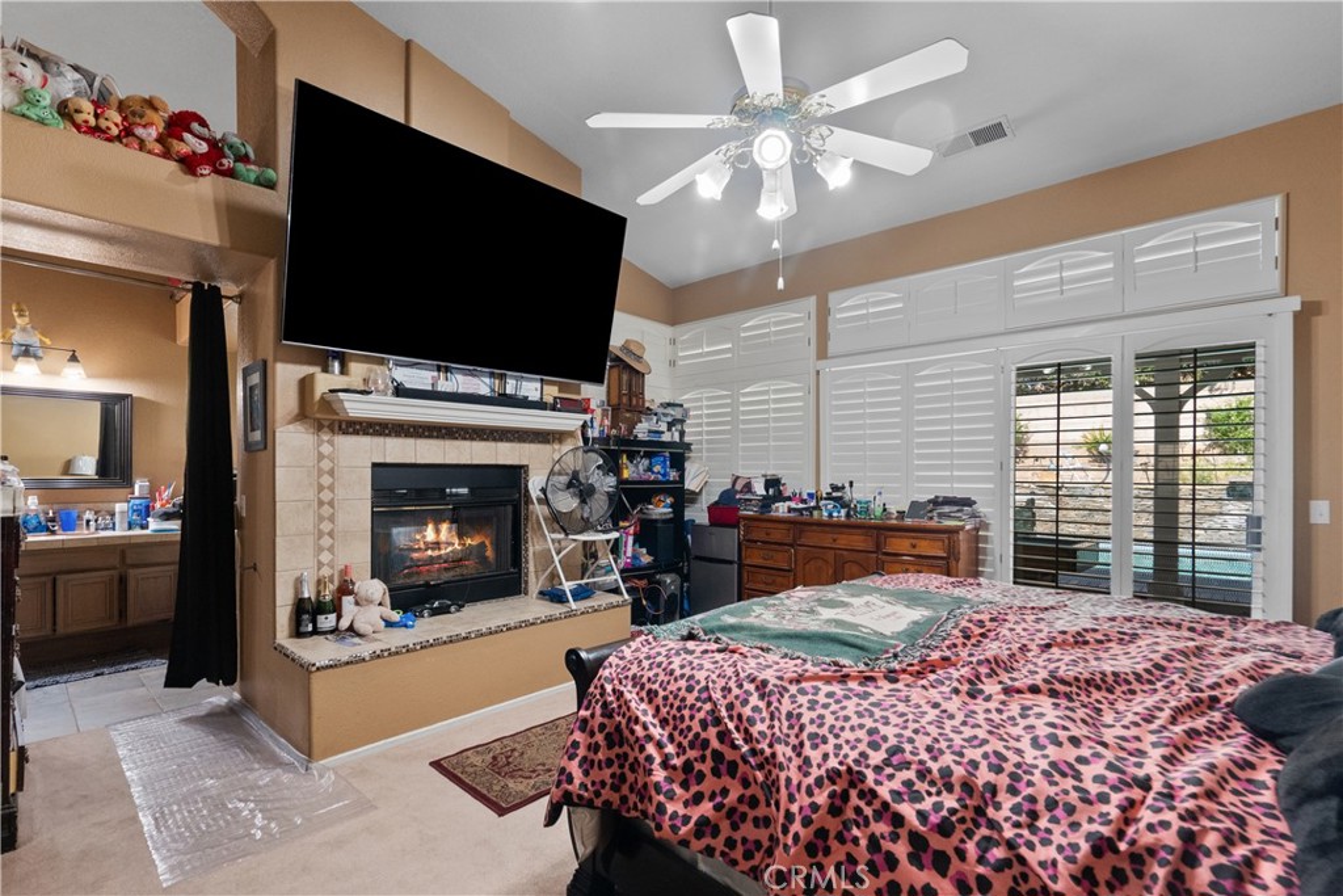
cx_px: 672
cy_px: 448
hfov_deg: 96.7
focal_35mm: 16
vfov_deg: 73.8
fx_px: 597
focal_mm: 16
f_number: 8
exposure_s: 1/10
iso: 2000
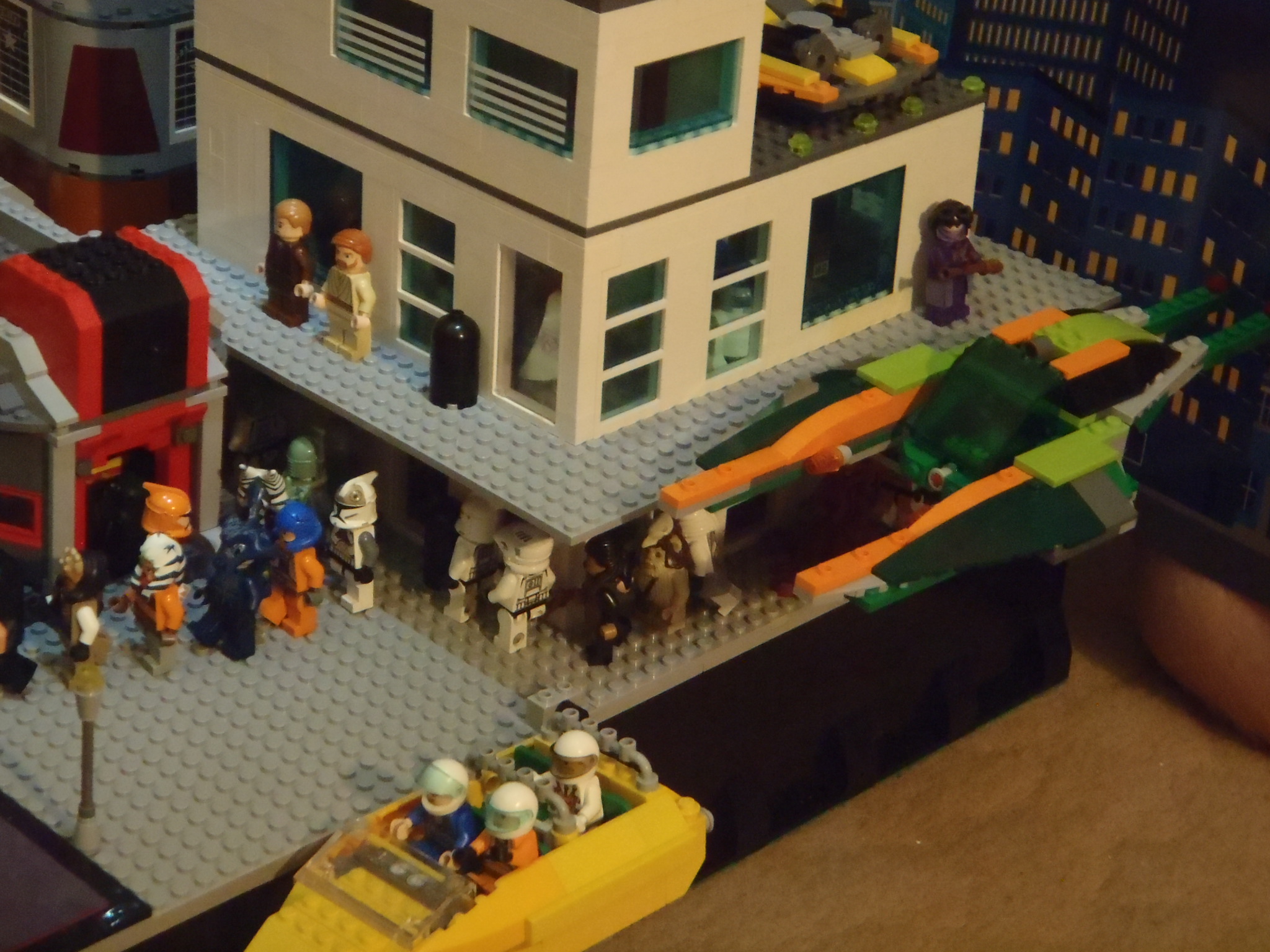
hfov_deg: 26.7
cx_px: 635
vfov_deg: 20.2
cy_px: 476
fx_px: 2678
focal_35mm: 73
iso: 800
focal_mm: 13.18
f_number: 4
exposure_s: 1/8
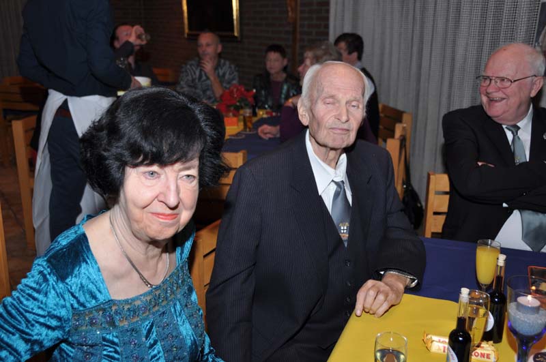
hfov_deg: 49.6
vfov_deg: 34.1
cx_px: 273
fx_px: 591
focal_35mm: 39
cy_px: 181
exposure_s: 1/60
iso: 220
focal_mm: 26
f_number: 4
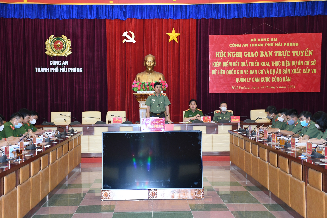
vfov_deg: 21.6
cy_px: 109
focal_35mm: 63
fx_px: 572
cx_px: 164
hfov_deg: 31.9
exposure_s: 1/200
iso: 2500
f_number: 4.5
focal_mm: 42
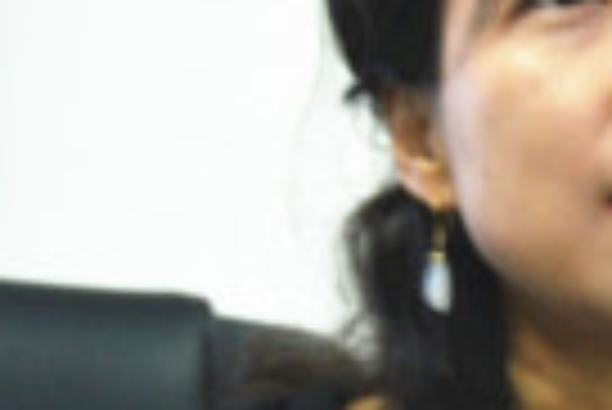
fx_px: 4731
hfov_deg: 7.3
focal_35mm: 278
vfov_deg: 5.0
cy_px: 284
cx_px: 756
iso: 400
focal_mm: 42
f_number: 5.3
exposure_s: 1/5
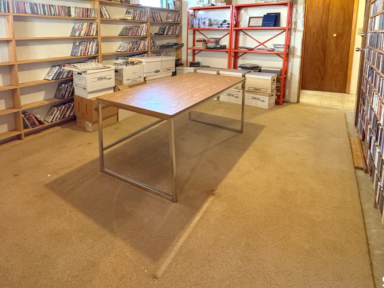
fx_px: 244
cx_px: 170
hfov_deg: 76.1
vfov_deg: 57.4
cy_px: 66
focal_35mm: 22
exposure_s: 1/60
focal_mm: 2.22
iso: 640
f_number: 2.2
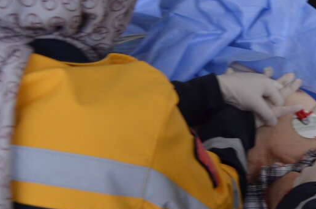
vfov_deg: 20.2
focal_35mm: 67
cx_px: 231
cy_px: 130
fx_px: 587
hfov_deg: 29.7
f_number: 5.6
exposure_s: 1/125
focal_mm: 18
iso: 1600
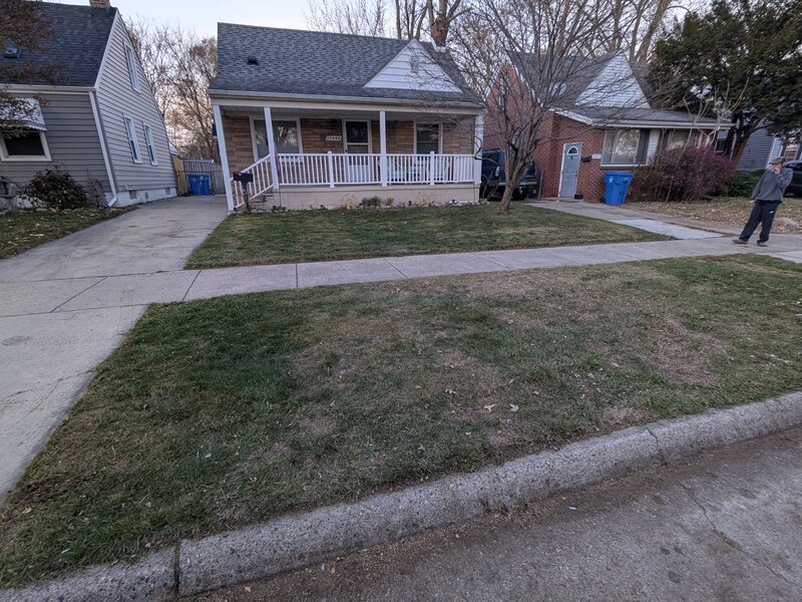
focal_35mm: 16
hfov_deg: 94.5
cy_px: 301
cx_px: 401
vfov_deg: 78.1
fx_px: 371
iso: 51
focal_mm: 2.35
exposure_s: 1/28.6
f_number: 2.2
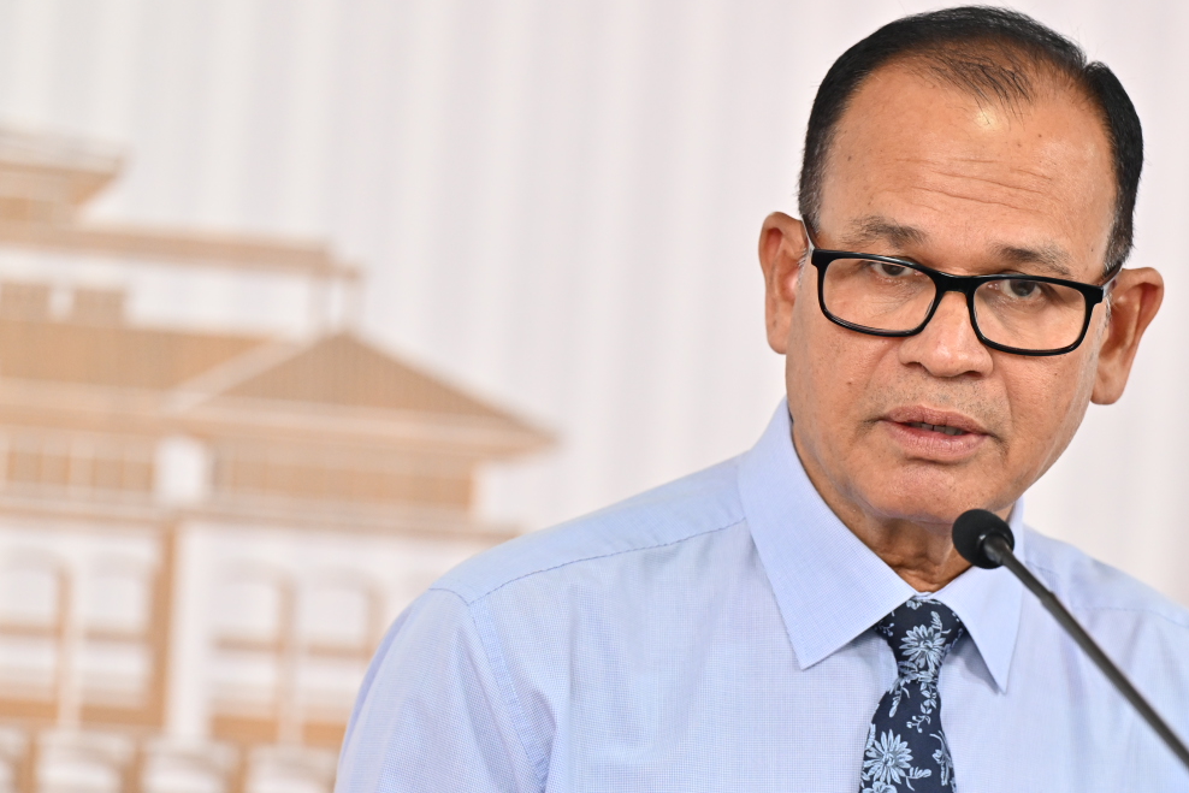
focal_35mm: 328
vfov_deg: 4.2
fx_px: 10834
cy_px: 538
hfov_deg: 6.3
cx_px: 907
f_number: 4
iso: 1600
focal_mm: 200
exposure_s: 1/200
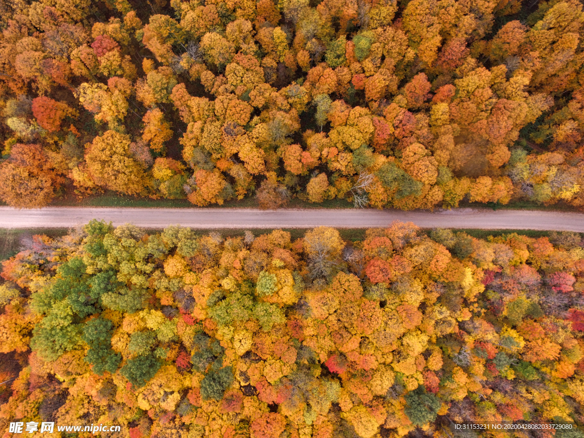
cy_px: 219
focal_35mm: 20
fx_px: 337
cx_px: 292
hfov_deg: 81.7
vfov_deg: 66.0
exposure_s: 1/162
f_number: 2.8
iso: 100
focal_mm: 3.61
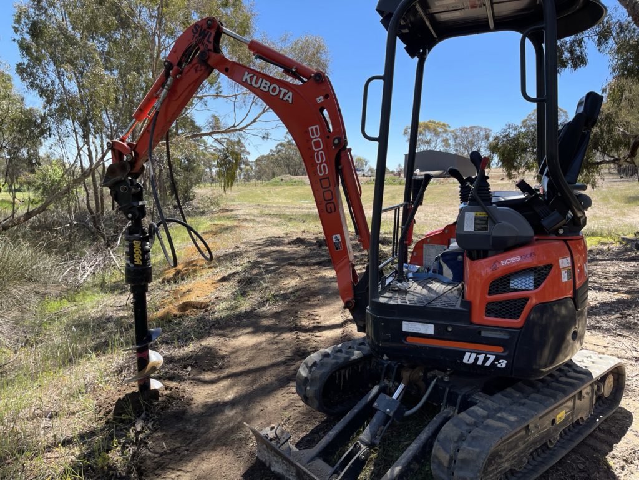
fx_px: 480
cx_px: 320
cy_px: 240
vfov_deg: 53.1
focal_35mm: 26
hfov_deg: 67.3
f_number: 1.6
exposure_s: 1/1323
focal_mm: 5.1
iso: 32
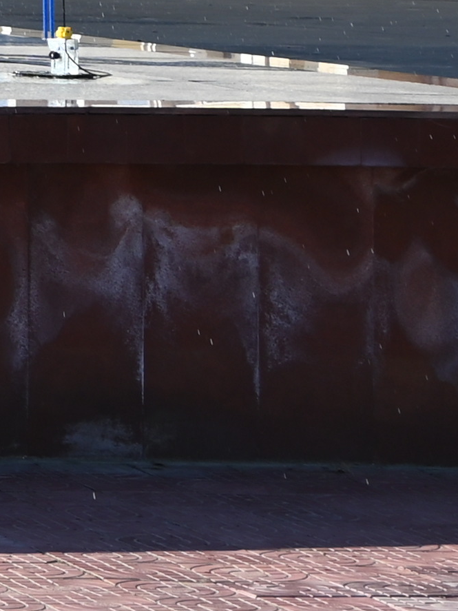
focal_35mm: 287
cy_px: -300
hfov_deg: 4.6
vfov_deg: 6.8
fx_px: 5064
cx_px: -1533
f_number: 7.1
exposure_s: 1/400
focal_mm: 44
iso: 100
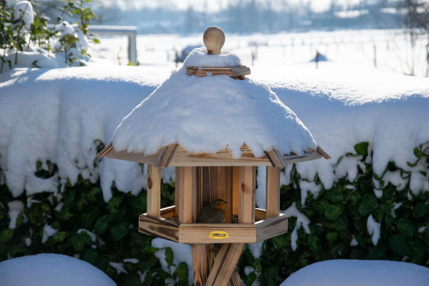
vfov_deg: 11.4
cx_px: 214
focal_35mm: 120
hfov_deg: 17.1
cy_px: 143
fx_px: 1430
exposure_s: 1/1000
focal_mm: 80
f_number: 8
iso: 200
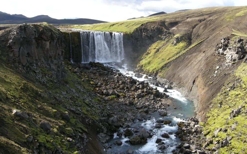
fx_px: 256
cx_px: 124
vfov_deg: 33.6
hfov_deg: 51.5
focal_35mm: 38
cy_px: 80
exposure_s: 1/178
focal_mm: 7.5
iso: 100
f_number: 4.8
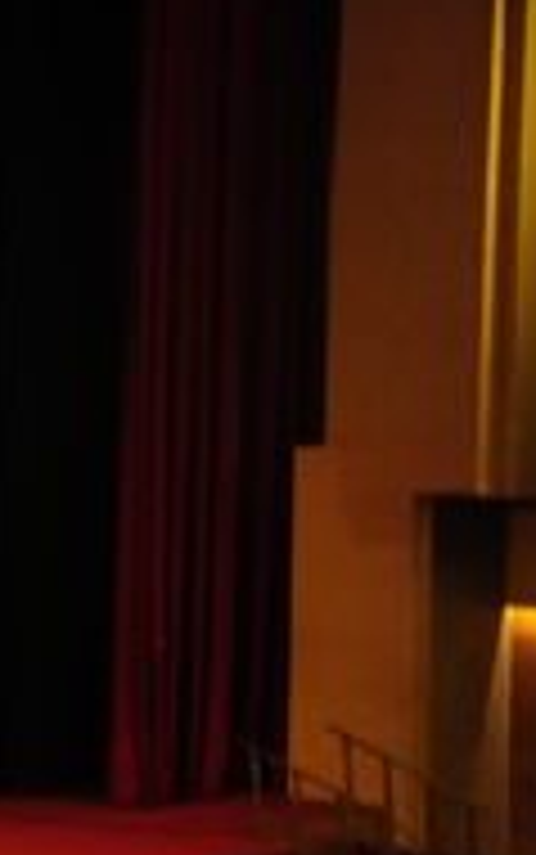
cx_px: -1086
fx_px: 5741
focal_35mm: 246
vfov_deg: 8.5
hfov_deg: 5.1
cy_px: 495
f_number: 5.6
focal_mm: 38
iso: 1250
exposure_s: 1/4
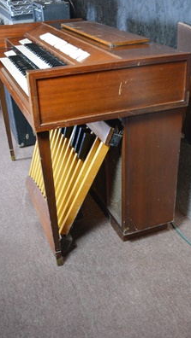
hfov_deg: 31.2
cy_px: 168
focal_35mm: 38
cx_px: 95
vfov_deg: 52.8
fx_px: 342
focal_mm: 24
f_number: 4
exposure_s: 1/30
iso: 2500
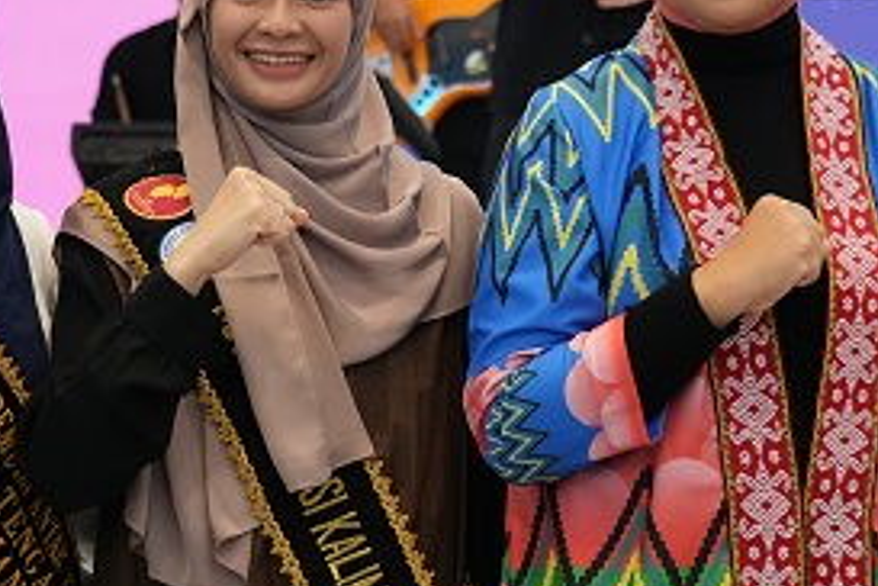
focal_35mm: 118
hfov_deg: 17.3
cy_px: 303
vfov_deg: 11.6
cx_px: 540
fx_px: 2878
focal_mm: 46
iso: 5000
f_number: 4
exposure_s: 1/125
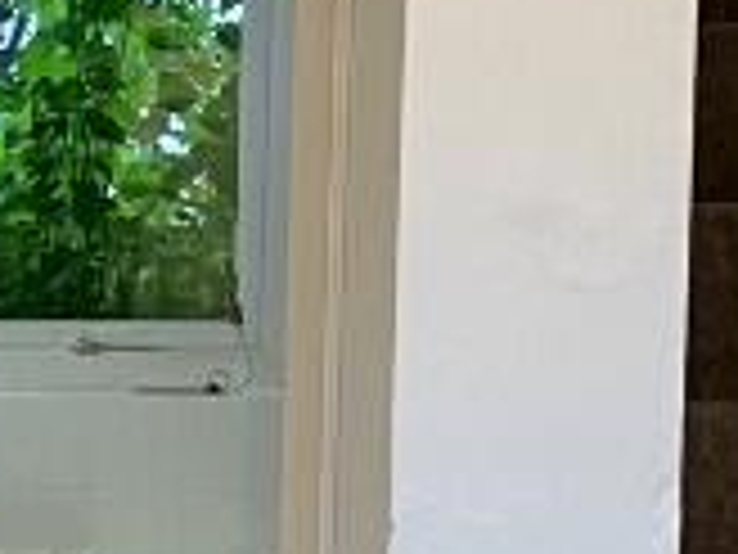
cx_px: -860
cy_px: 581
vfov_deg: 8.4
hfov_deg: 10.2
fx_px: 3731
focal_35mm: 175
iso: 100
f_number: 1.8
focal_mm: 3.99
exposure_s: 1/50
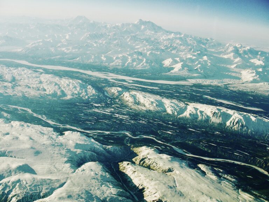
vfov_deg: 37.7
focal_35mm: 38
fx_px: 295
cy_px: 101
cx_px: 134
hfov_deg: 49.0
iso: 50
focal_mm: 6.3
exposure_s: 1/480
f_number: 4
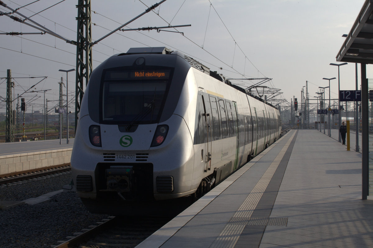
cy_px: 124
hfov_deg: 29.7
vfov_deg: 20.0
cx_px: 186
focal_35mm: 68
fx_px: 704
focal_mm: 70
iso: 400
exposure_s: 1/160
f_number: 25
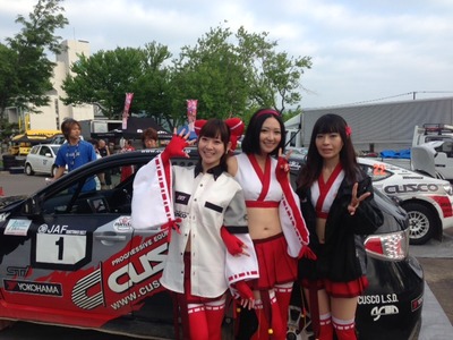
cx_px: 226
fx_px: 432
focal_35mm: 33
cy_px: 170
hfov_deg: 55.4
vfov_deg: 42.9
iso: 50
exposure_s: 1/475
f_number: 2.4
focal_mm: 4.13
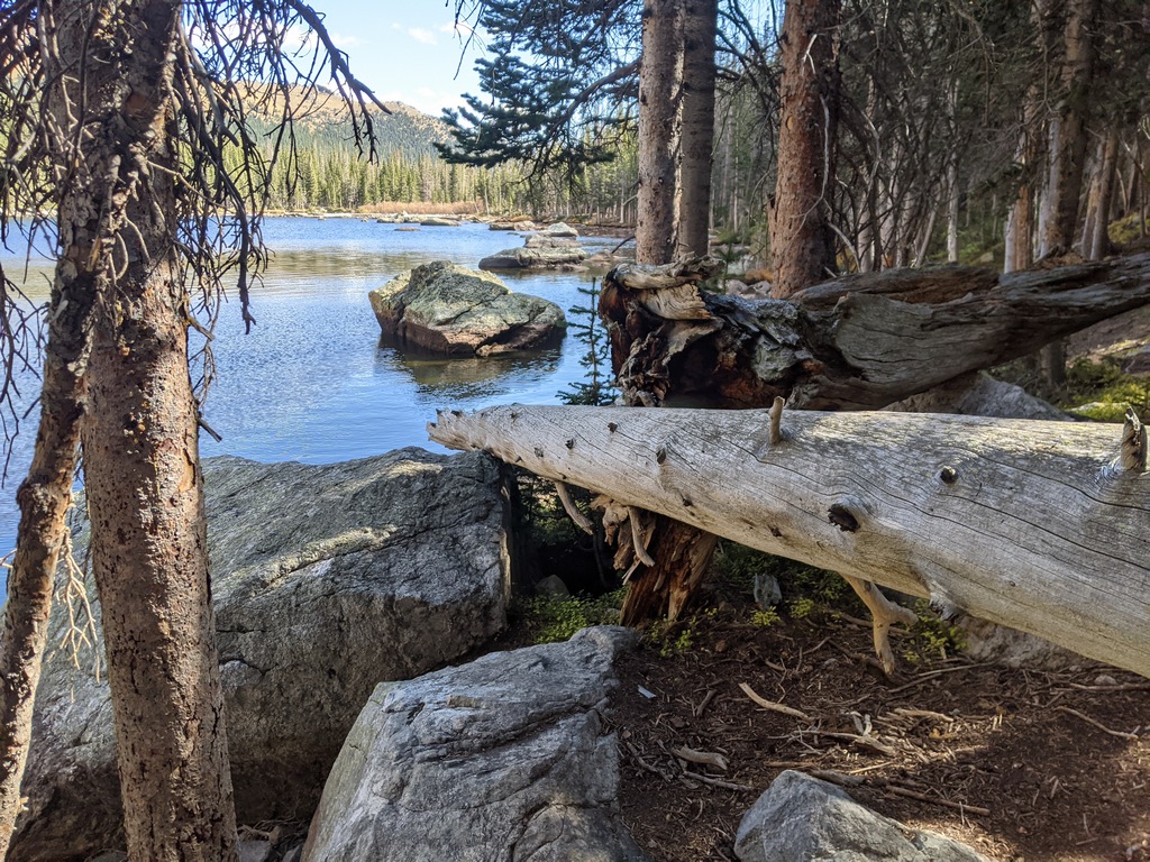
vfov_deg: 51.4
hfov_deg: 65.3
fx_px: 897
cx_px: 575
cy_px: 431
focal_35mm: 27
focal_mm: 4.44
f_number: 1.8
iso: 65
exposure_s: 1/711
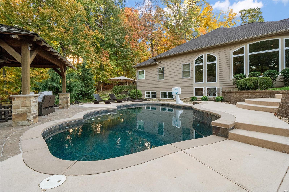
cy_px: 96
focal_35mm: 16
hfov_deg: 96.7
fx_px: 128
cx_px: 144
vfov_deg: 73.7
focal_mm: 8
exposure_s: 1/100
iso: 400
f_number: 6.3
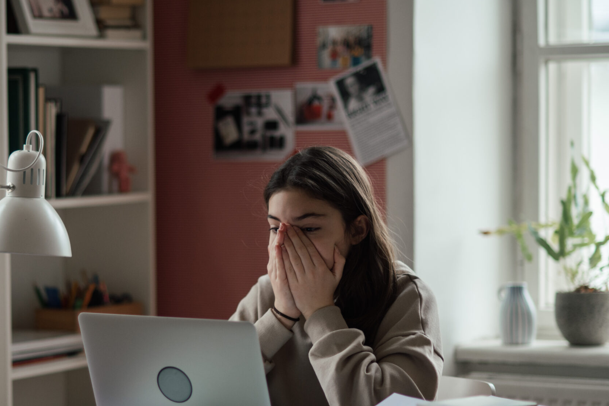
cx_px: 210
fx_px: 2199
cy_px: 251
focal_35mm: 130
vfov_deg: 10.5
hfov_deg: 15.7
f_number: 1.8
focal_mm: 85
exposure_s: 1/125
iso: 500
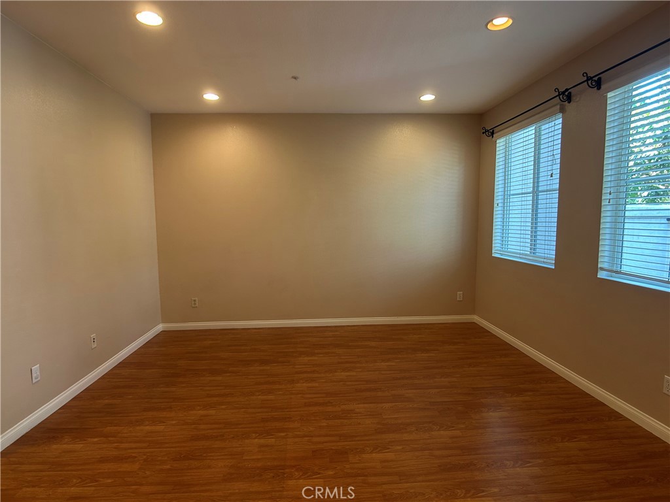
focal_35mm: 26
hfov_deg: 67.3
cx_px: 335
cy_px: 251
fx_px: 503
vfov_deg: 53.1
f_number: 1.5
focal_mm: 5.7
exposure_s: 1/60
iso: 100
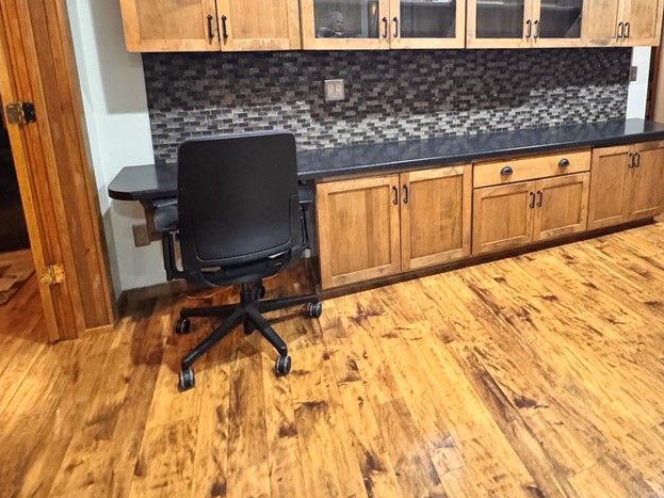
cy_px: 124
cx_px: 434
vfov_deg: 56.0
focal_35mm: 23
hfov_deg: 72.1
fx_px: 441
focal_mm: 2.22
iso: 1250
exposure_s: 1/60
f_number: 2.2
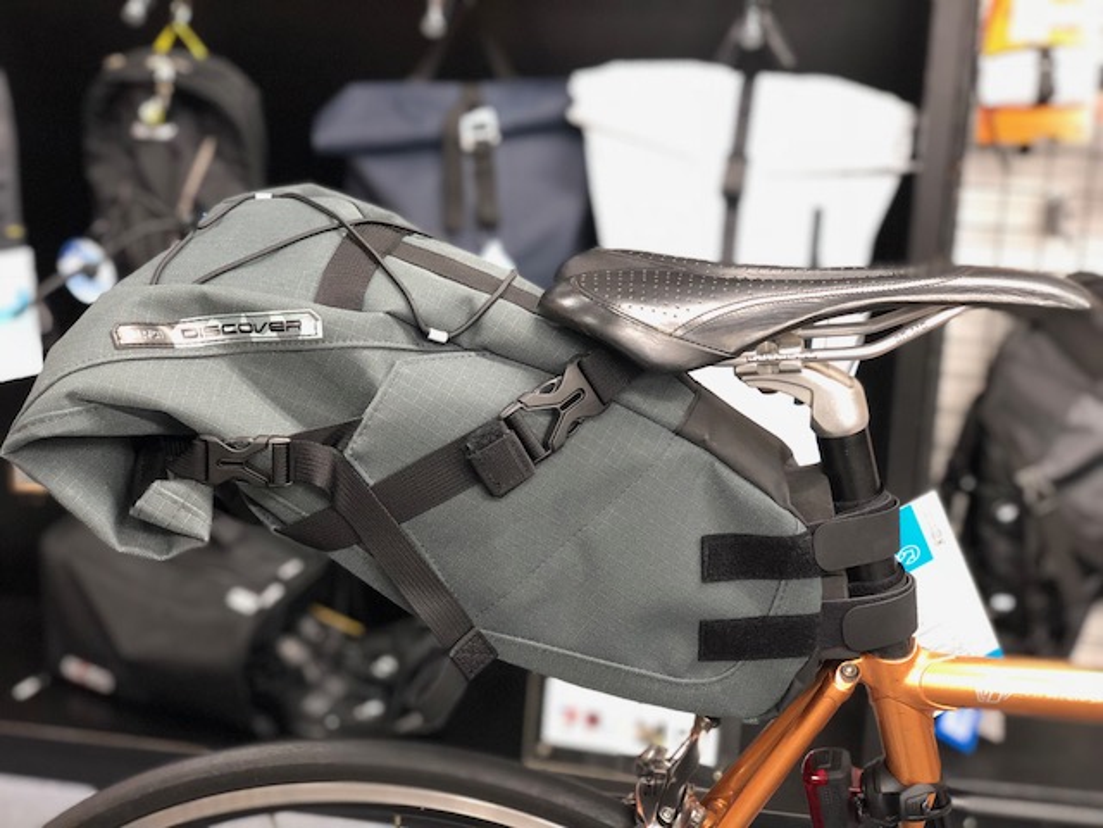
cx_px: 552
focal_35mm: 52
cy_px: 414
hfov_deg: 36.8
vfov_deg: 28.0
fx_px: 1657
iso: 640
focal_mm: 6
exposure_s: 1/33
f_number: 2.4
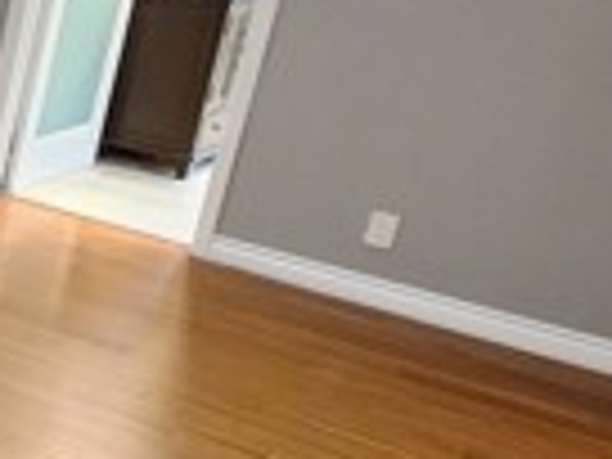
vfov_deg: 24.0
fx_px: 1078
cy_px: 184
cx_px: -567
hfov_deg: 19.8
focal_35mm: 61
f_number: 2.2
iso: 500
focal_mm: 2.2
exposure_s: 1/30
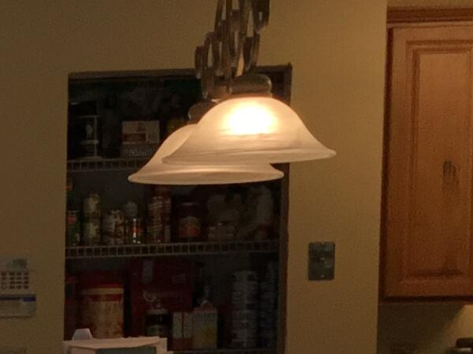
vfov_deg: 9.2
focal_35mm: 156
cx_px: -297
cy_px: 600
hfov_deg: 11.9
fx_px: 2132
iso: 32
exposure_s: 1/120
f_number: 2.4
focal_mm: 3.3
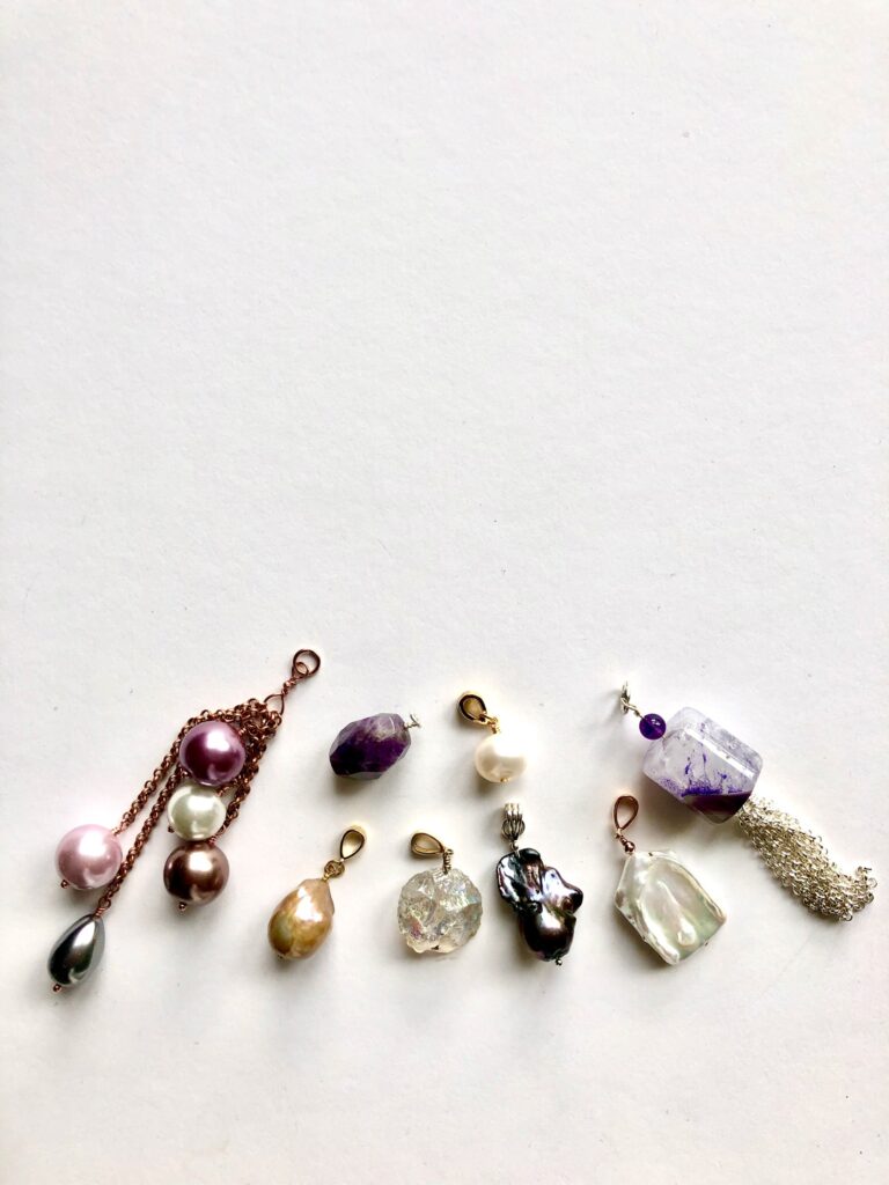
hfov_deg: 49.7
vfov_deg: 63.4
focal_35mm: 28
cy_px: 592
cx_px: 444
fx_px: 959
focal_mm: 3.99
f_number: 1.8
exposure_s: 1/120
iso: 25
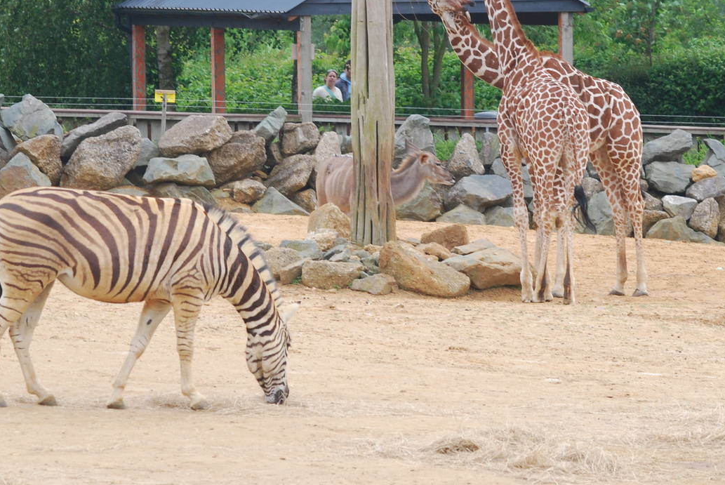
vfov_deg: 4.4
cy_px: 137
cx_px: 425
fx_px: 6325
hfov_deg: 6.6
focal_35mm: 314
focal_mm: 135
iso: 180
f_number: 8
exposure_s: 1/125
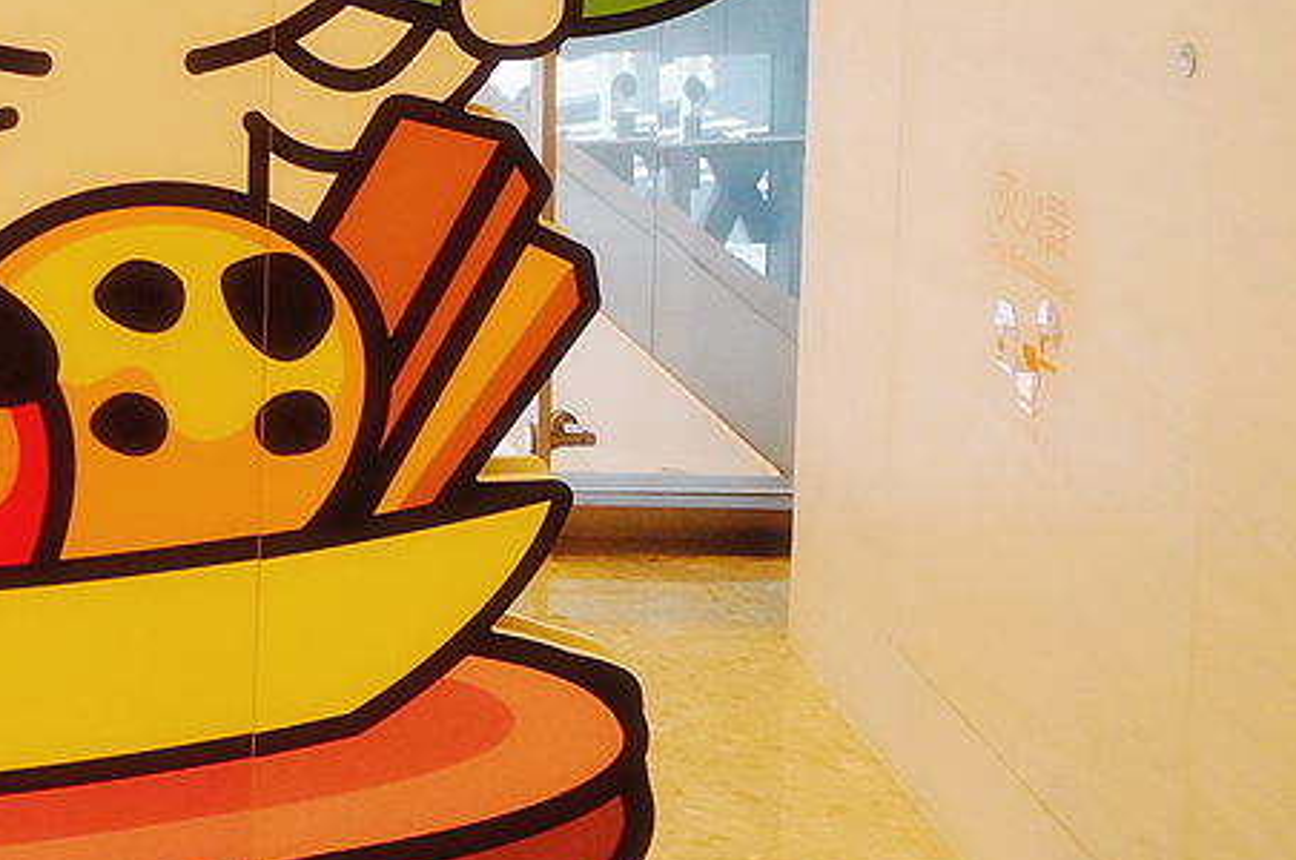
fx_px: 3056
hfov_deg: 21.2
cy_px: -216
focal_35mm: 85
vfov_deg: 15.4
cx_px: -485
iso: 500
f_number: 4
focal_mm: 20
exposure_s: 1/60
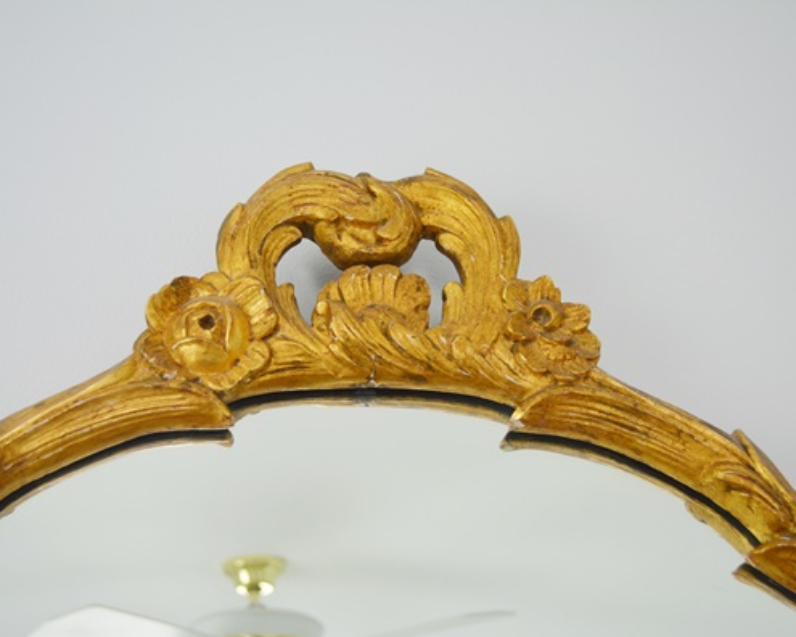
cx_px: 378
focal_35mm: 58
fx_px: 1366
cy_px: 318
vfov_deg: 26.2
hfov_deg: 32.5
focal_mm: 34
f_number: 5
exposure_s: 1/60
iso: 720
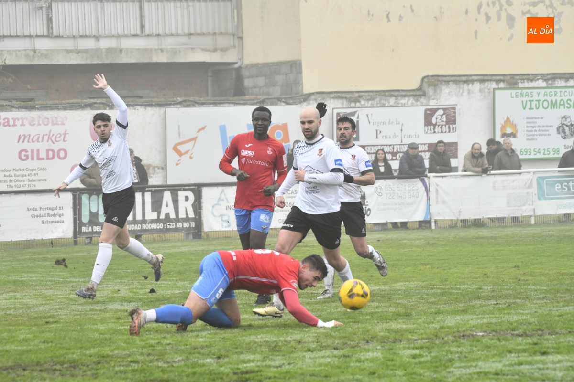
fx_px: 3508
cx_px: 287
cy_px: 191
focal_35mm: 220
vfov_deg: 6.2
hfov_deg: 9.4
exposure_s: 1/400
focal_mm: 220
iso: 1600
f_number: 10
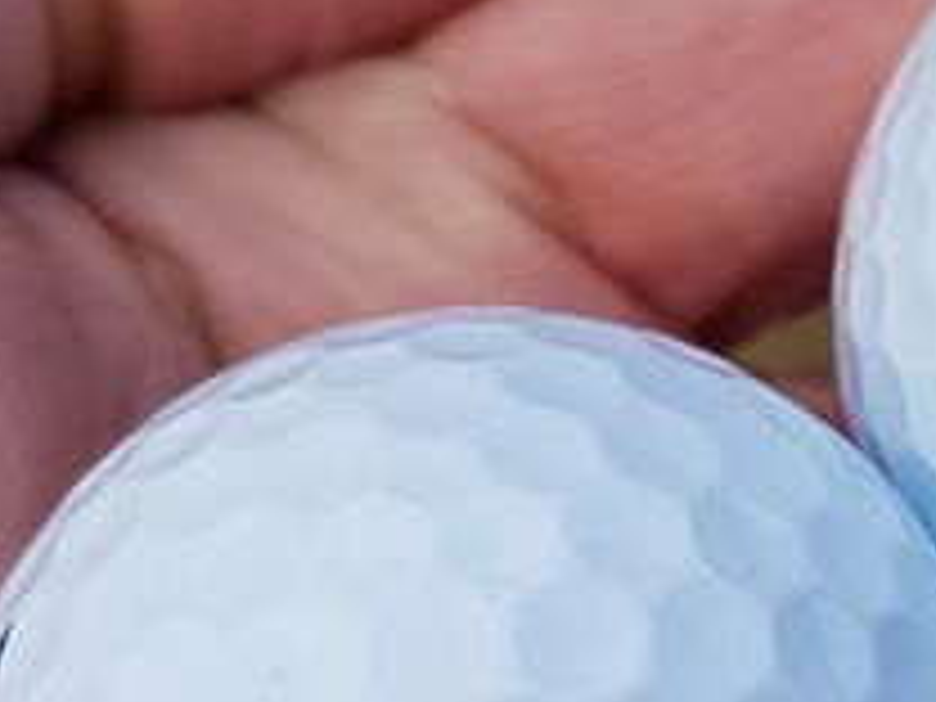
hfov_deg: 20.1
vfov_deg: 15.3
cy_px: 594
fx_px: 2596
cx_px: 828
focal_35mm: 96
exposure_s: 1/546
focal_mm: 4.2
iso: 40
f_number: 1.7
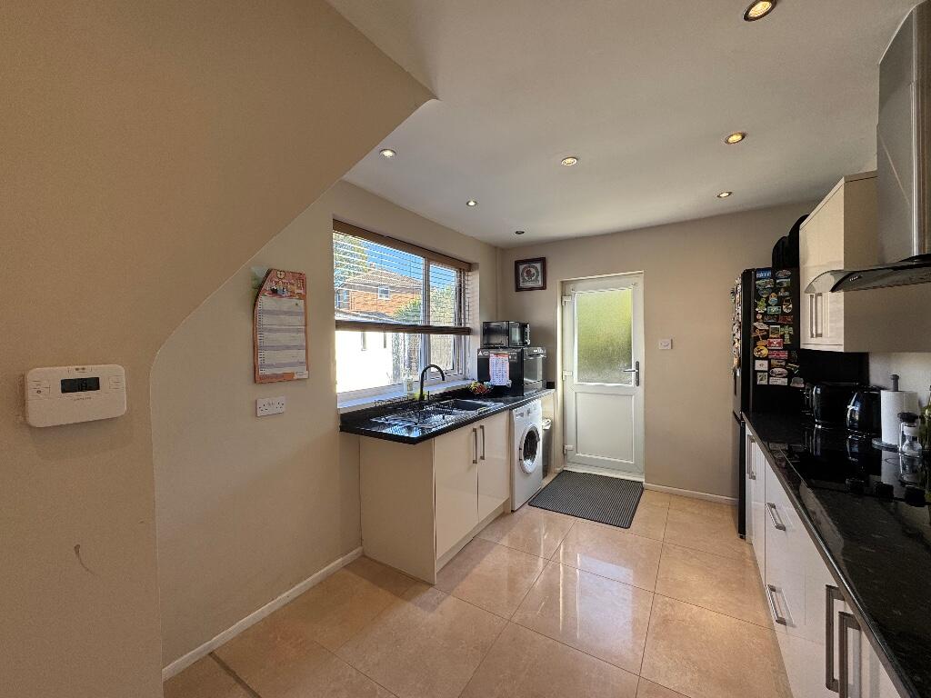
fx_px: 377
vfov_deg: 85.7
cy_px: 349
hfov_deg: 102.1
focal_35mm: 14
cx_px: 466
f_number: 2.2
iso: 40
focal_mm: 2.22
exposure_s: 1/110
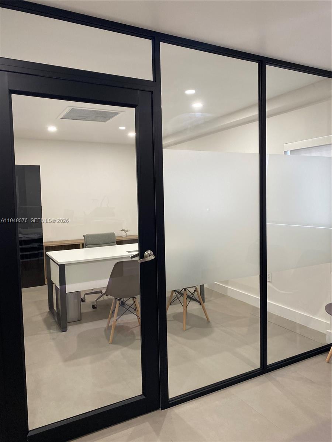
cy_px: 221
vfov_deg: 67.3
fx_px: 332
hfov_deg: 53.1
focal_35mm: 26
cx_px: 166
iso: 125
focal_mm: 4.25
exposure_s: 1/60
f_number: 1.8
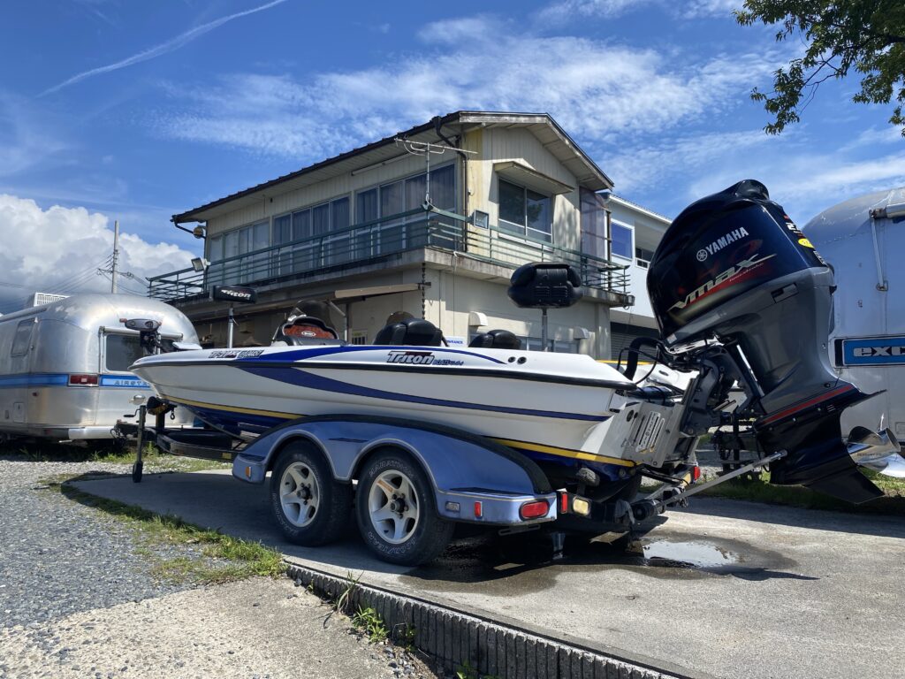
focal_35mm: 26
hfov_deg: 67.3
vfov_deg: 53.1
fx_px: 680
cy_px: 340
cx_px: 452
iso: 32
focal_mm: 4.25
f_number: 1.8
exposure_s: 1/2463
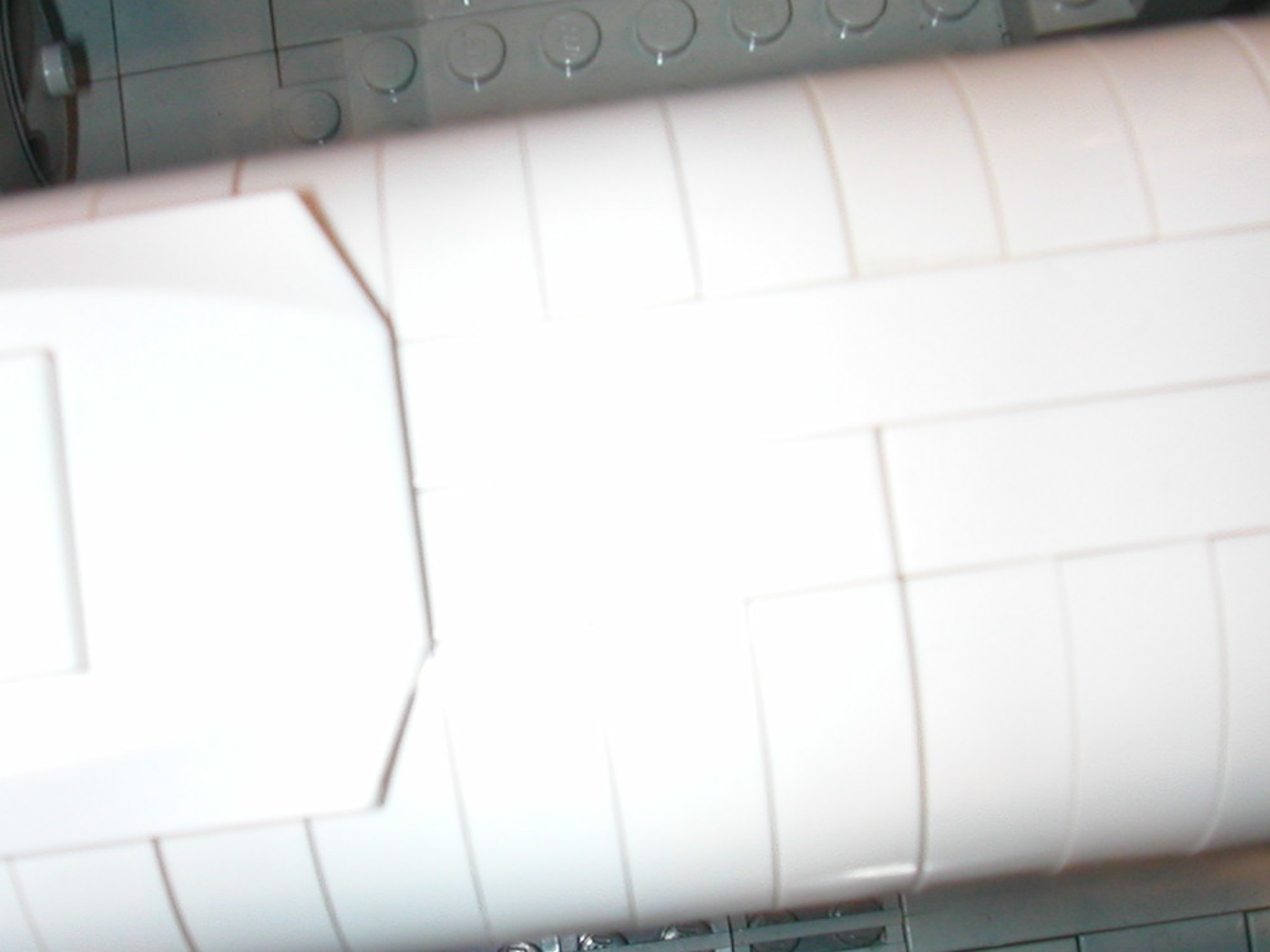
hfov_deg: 32.0
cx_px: 450
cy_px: 733
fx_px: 2201
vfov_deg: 24.1
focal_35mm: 60
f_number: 4.5
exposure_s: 1/30
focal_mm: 5.6
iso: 100
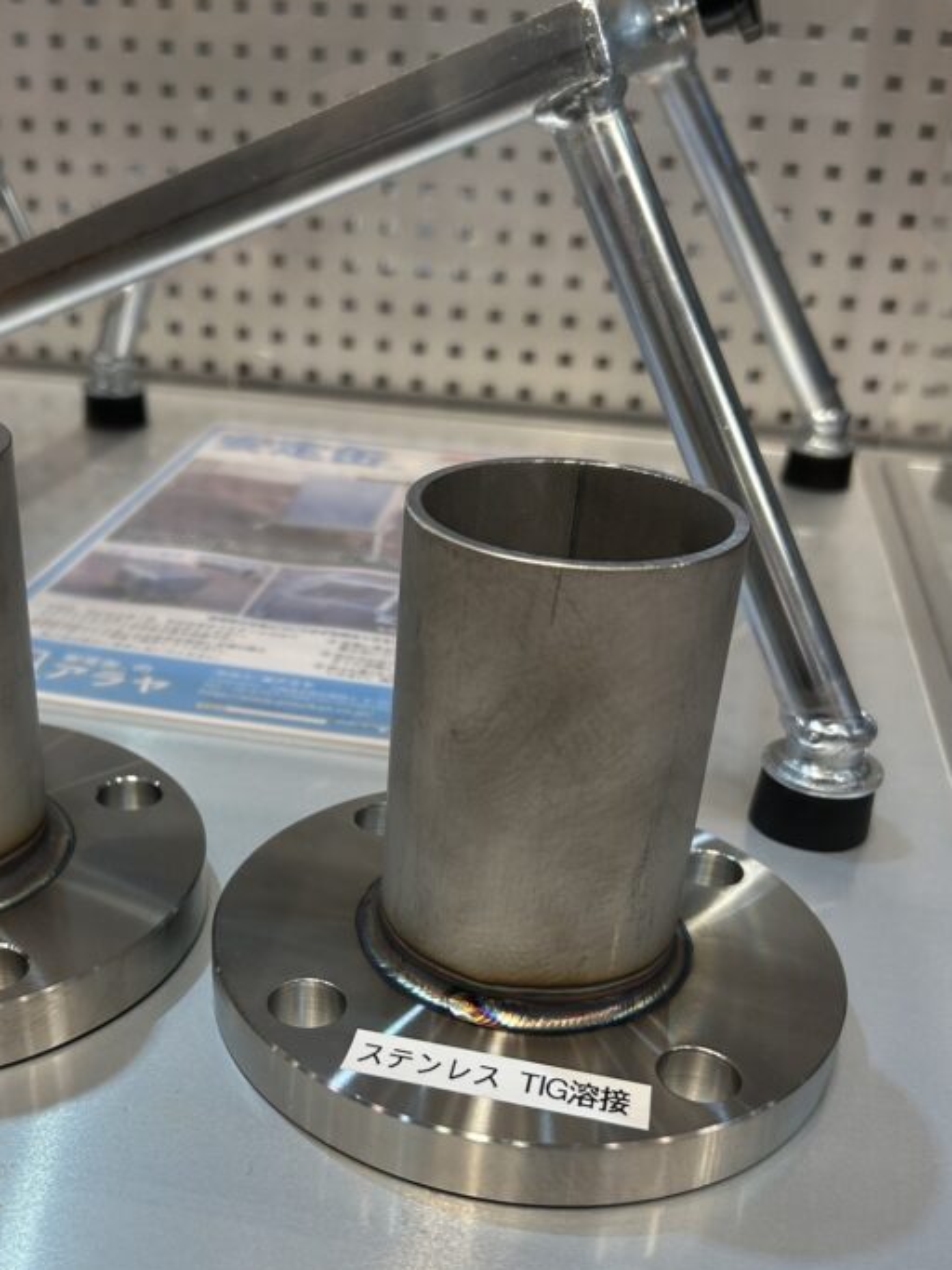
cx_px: 342
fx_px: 1431
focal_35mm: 39
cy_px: 848
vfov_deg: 47.1
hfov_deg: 36.5
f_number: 1.5
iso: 40
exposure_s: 1/120
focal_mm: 5.7
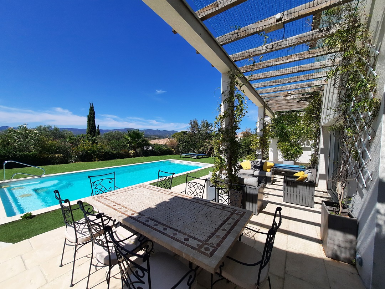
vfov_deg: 89.9
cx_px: 192
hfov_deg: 106.2
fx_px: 145
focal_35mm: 13
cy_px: 144
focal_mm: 1.74
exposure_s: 1/1880
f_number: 2.2
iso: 40
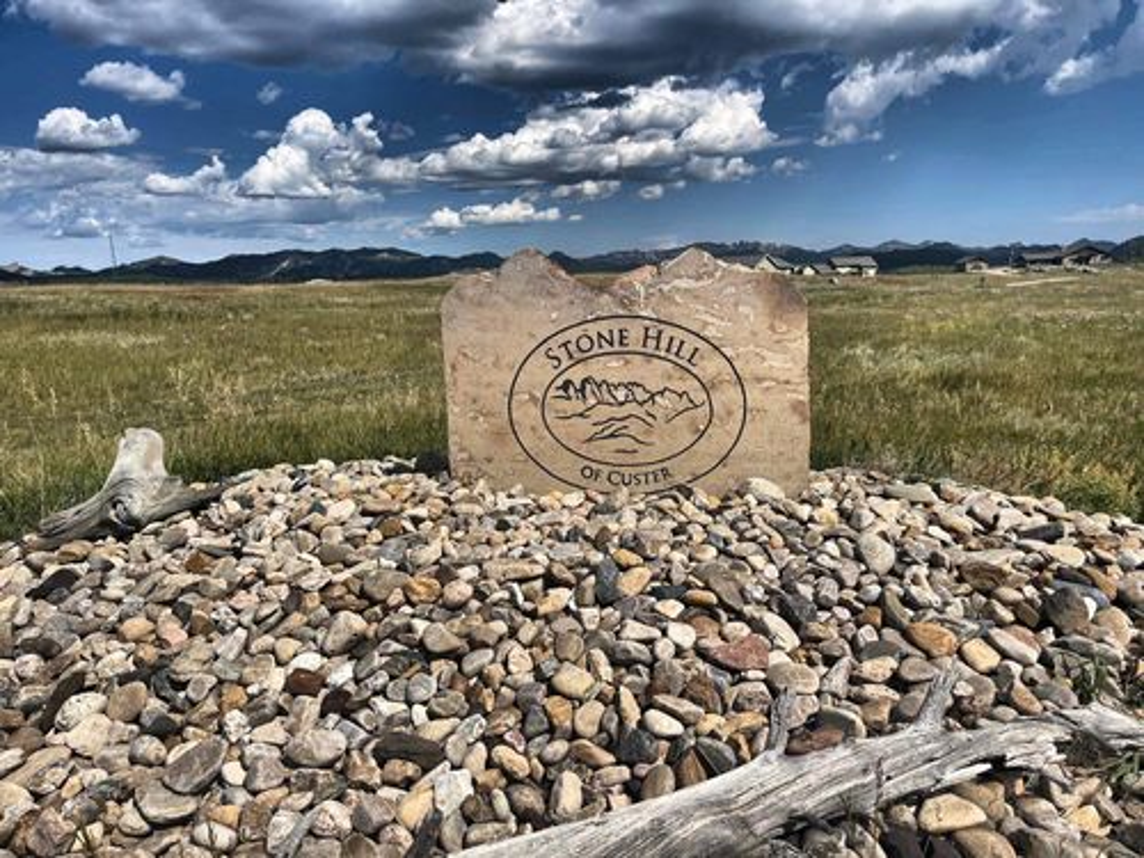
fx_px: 859
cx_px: 572
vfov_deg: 53.1
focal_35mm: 26
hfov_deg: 67.3
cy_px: 429
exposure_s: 1/6993
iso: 32
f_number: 1.6
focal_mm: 5.1
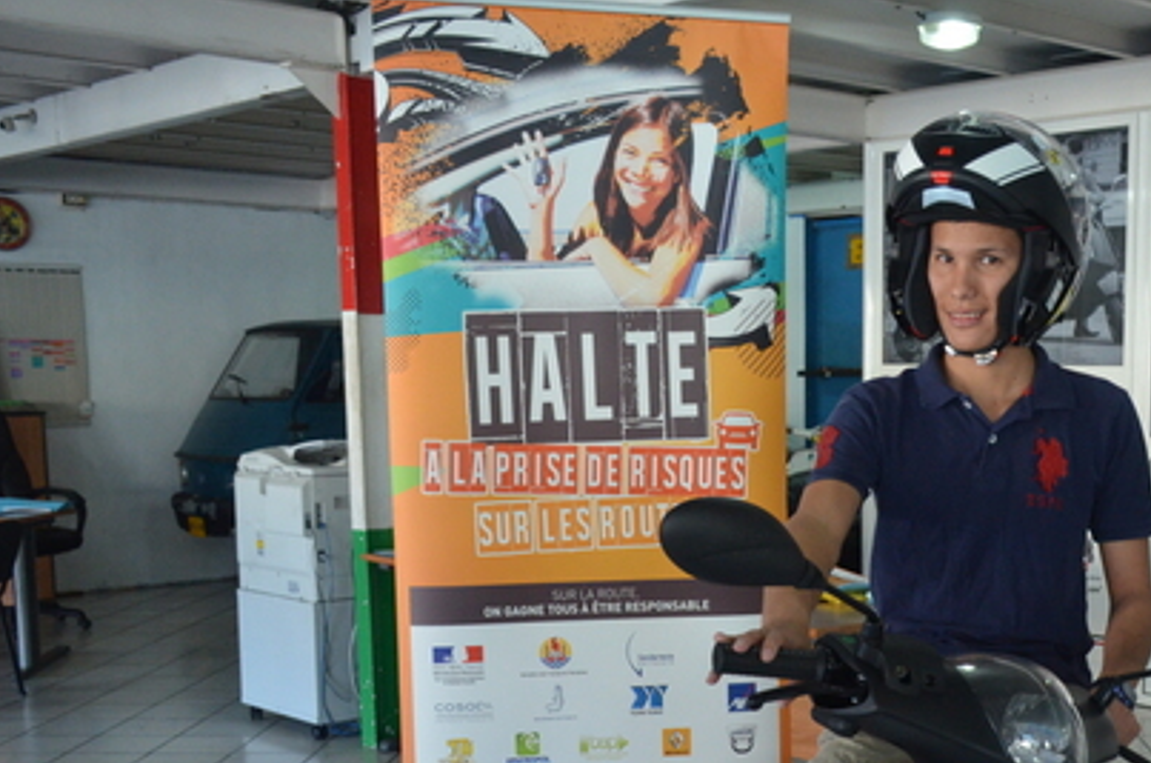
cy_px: 603
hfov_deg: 35.9
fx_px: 1748
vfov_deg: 24.2
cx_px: 805
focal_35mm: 55
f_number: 5.6
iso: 1600
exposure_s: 1/125
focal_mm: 23
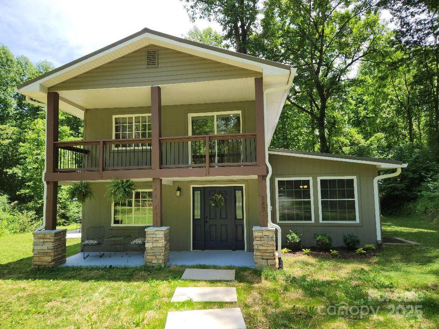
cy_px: 164
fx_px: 292
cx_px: 220
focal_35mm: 23
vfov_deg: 58.9
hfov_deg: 73.9
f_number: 1.8
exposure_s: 1/617
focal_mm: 5.4
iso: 20
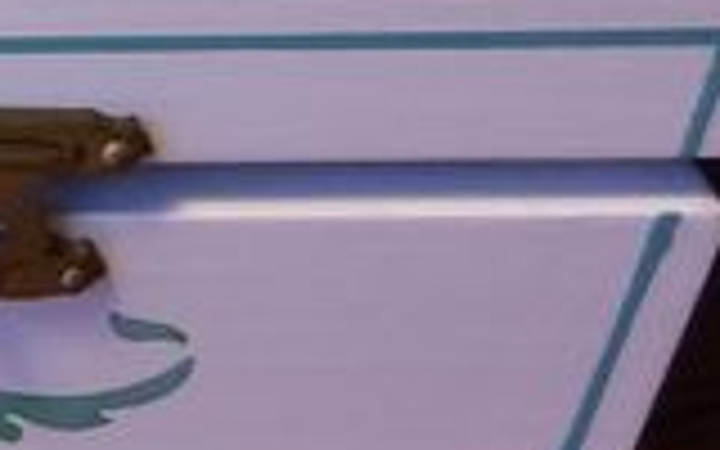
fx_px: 3767
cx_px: -1400
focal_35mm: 192
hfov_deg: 9.0
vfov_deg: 6.8
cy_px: -27
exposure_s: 1/33
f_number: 2.2
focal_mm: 4.15
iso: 32
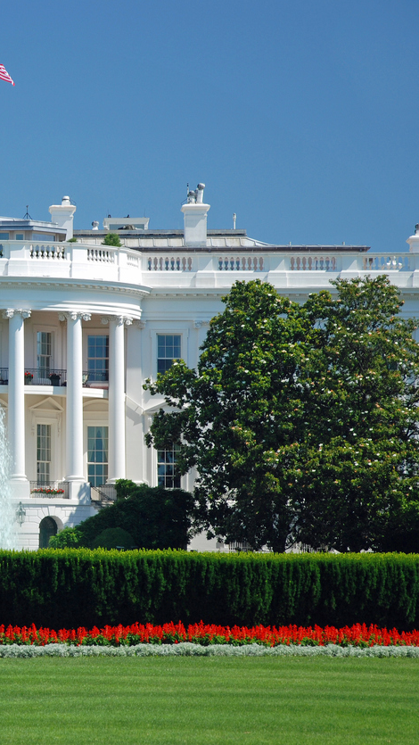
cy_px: 372
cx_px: -22
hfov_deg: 5.6
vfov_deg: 9.9
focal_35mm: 217
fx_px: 4284
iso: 100
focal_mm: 92
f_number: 5.6
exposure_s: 1/125
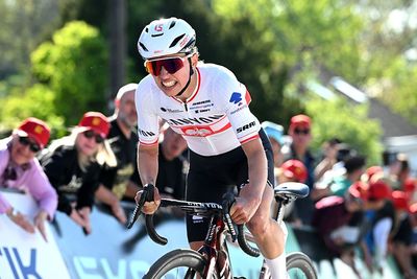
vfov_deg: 9.2
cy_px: 140
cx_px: 208
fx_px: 1738
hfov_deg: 13.7
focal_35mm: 150
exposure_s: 1/1000
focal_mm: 150
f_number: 4.5
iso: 400
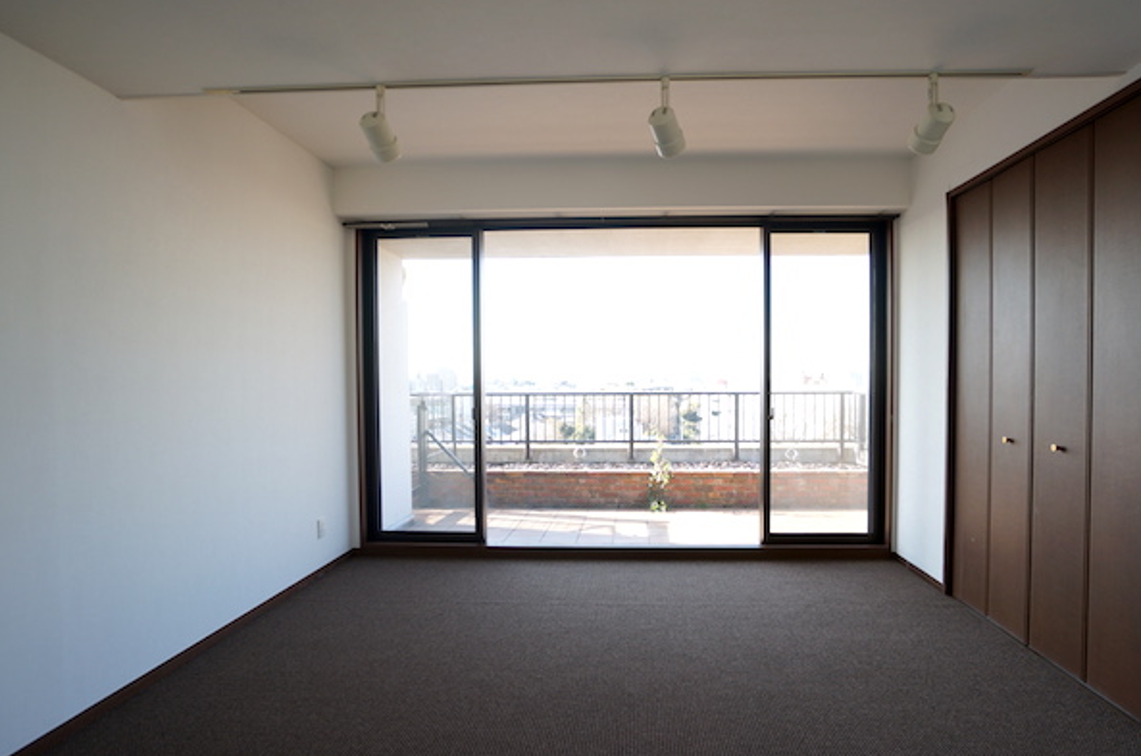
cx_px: 604
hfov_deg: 91.5
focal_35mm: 18
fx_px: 555
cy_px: 391
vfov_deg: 68.5
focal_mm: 11
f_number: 4
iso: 100
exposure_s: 1/60
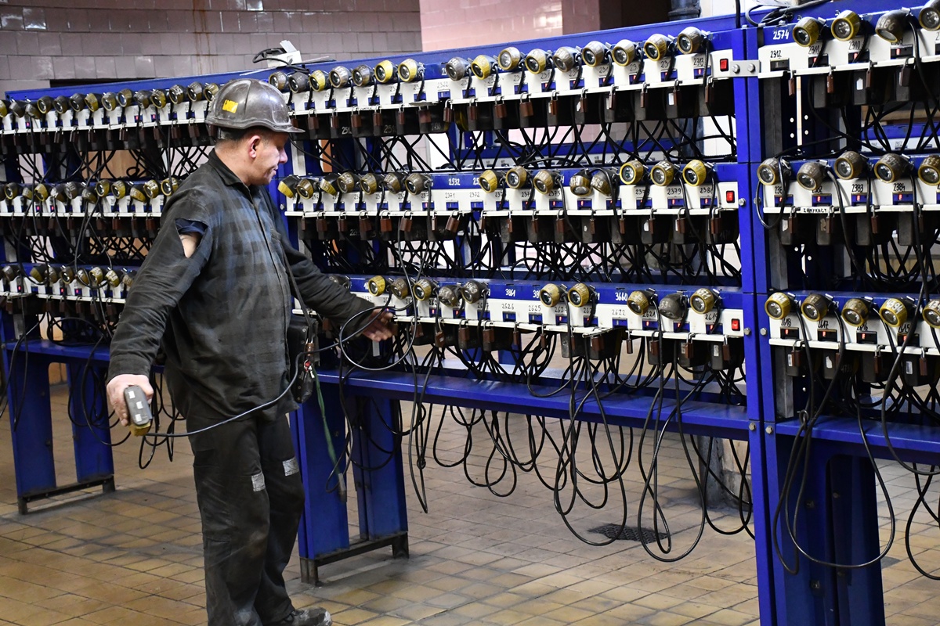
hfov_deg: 33.4
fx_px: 1567
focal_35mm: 60
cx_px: 470
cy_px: 313
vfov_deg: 22.6
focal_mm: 40
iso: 5000
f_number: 4.5
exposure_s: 1/60
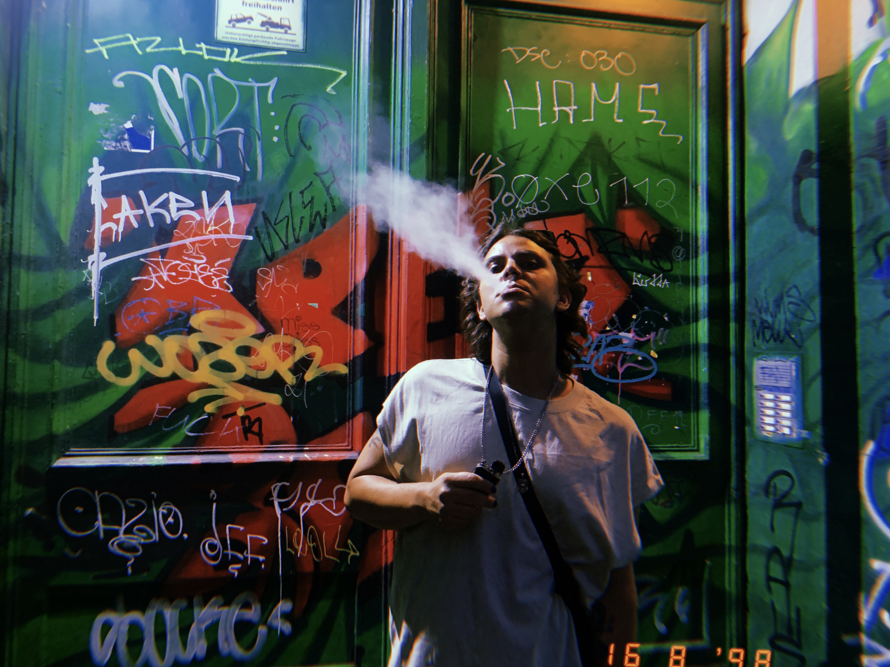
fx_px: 797
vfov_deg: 45.3
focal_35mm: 31
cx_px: 392
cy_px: 288
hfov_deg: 58.2
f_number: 1.8
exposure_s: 1/25
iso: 500
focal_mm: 4.25
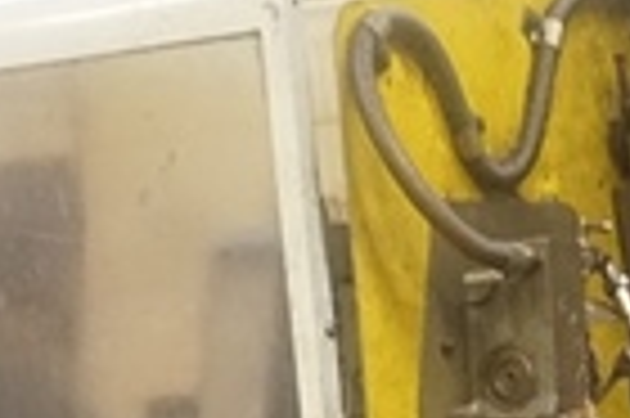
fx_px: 2167
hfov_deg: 15.8
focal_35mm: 124
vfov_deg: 9.7
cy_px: 1029
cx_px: 781
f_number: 3.5
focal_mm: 16
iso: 3200
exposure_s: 1/60
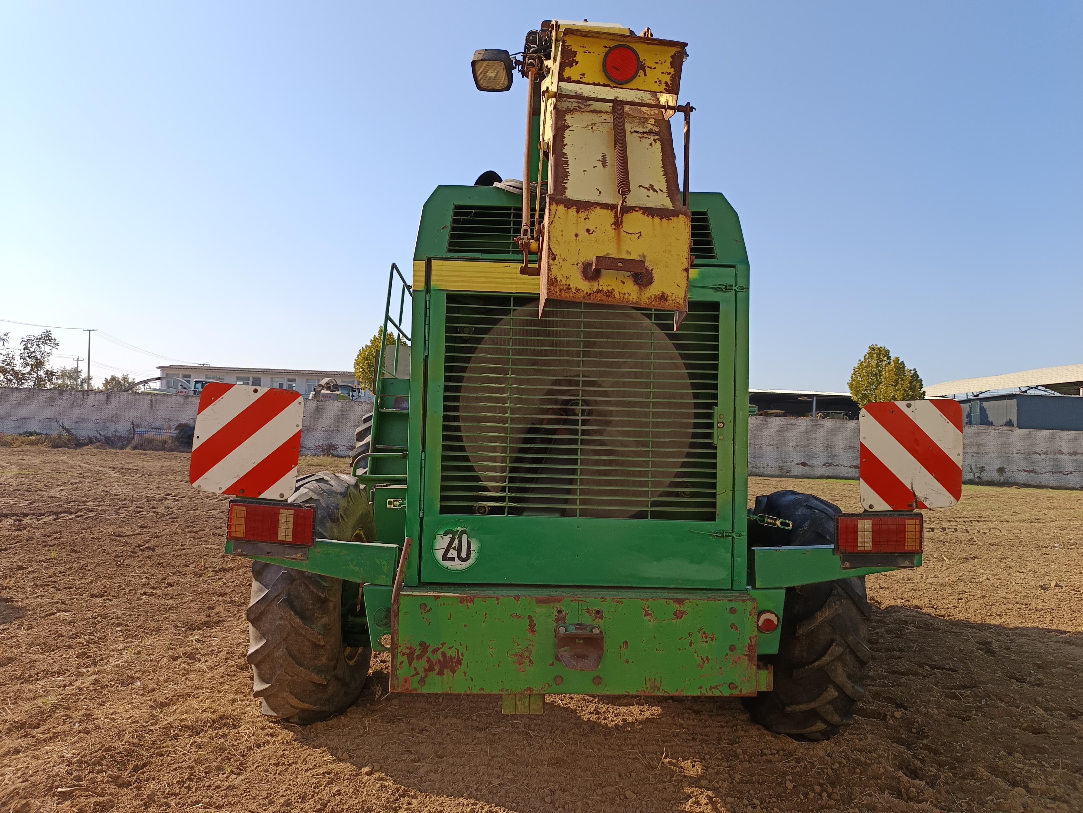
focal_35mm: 24
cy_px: 406
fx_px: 751
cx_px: 542
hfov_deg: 71.6
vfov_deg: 56.8
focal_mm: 5.31
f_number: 1.7
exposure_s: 1/446
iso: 50
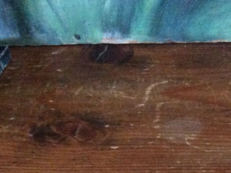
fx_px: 601
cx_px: 311
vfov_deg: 15.6
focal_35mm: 90
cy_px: 228
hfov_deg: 19.8
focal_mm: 3.3
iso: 400
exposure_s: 1/17
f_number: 2.4
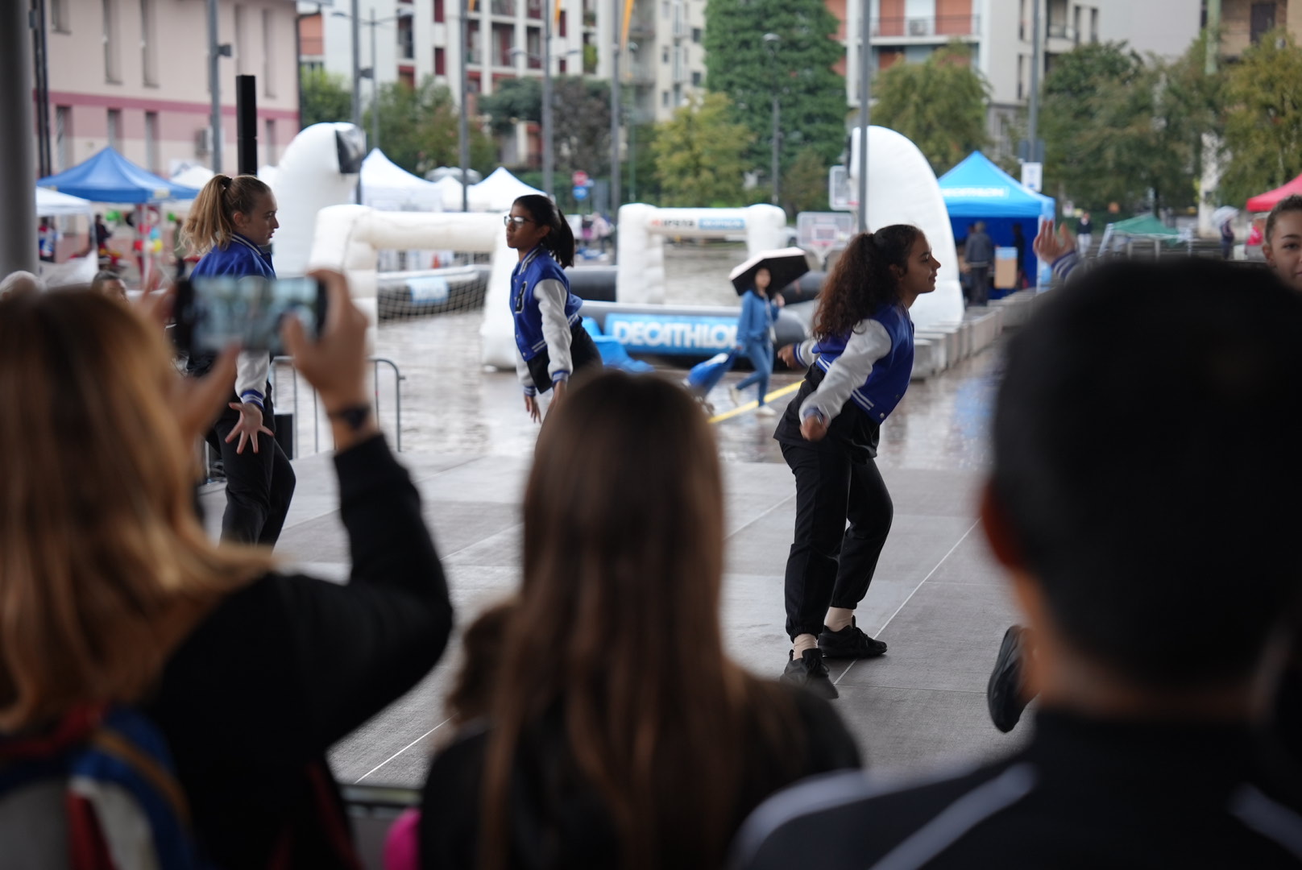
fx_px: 2497
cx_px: 651
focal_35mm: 69
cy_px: 435
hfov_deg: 29.2
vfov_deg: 19.8
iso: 400
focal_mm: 69
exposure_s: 1/250
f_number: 2.8
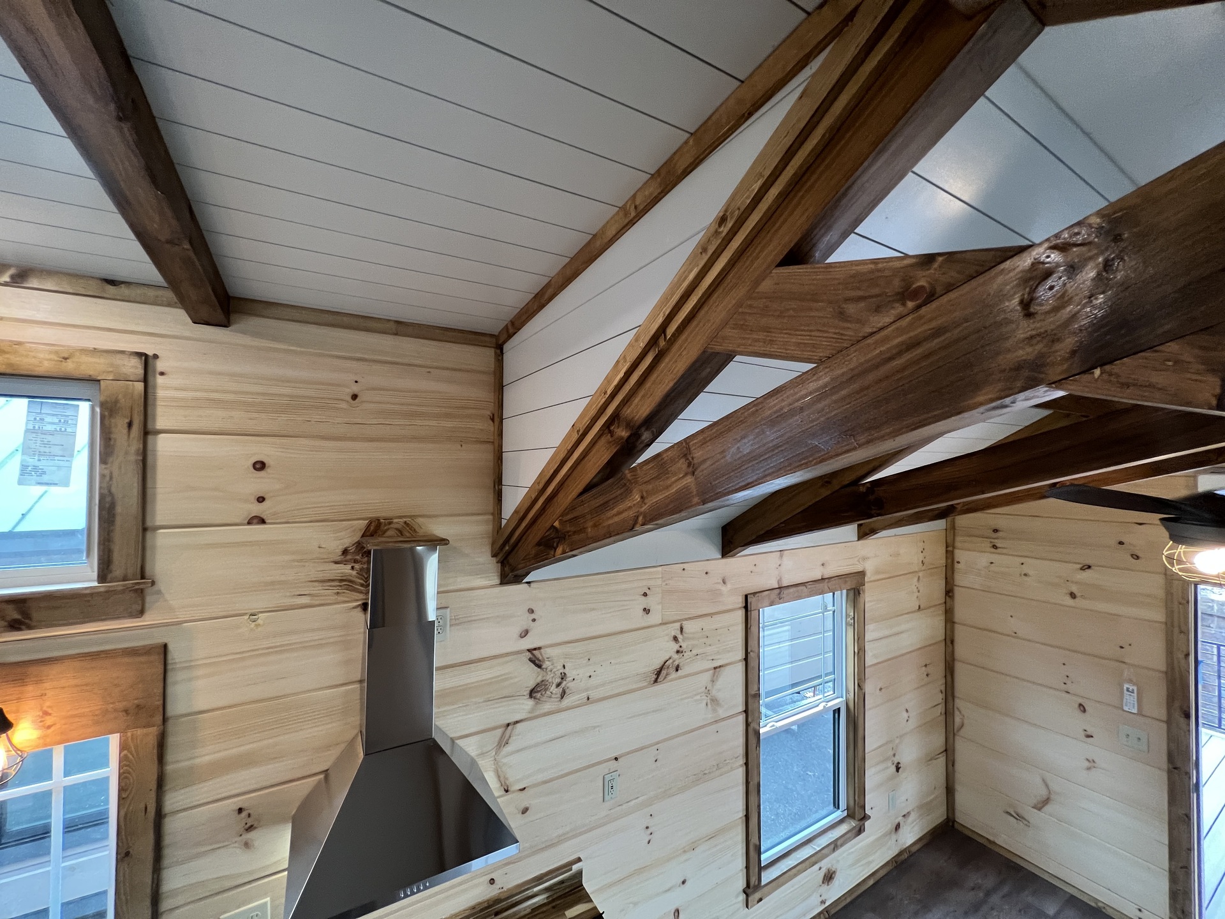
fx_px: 460
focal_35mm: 13
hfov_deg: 106.2
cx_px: 612
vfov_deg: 89.9
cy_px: 460
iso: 200
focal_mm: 1.57
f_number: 1.8
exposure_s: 1/60
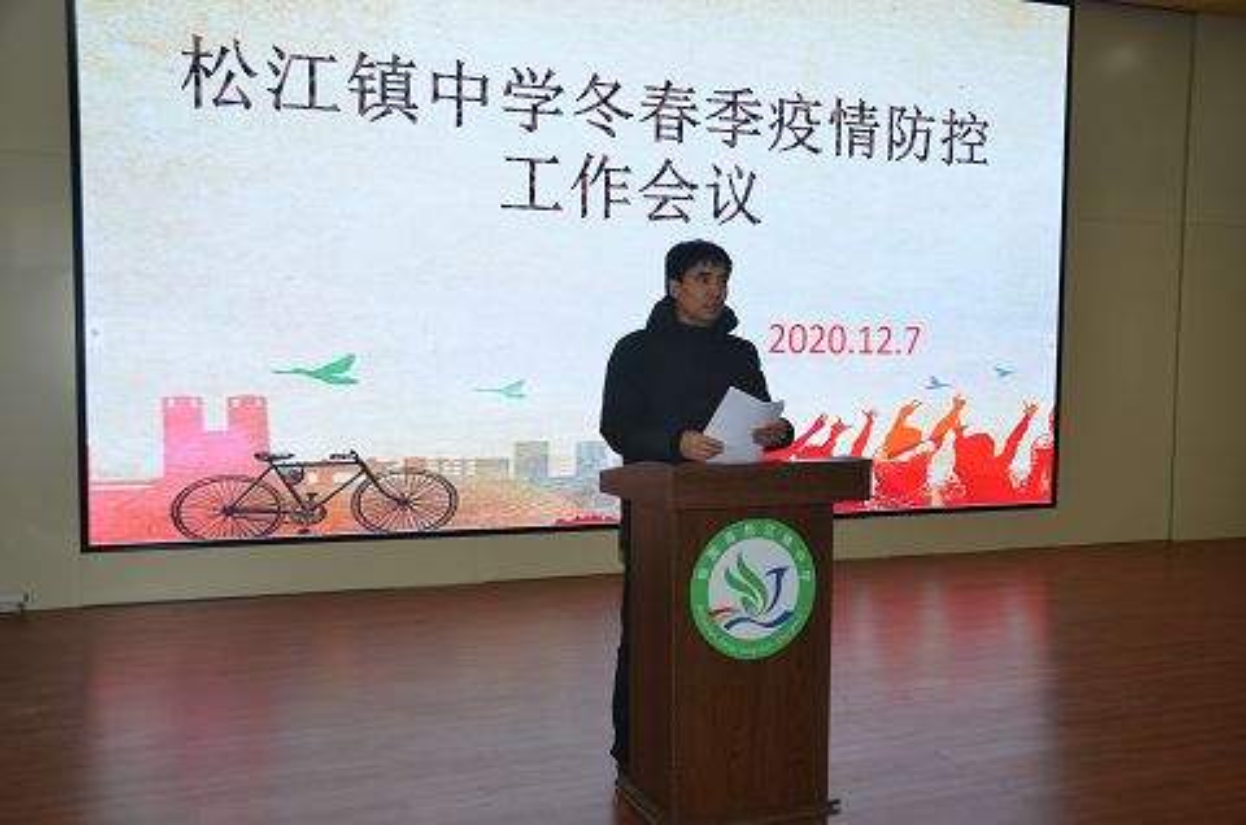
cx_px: 623
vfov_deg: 36.7
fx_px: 1244
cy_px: 412
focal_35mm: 36
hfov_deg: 53.2
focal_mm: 24
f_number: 3.8
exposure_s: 1/100
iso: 400
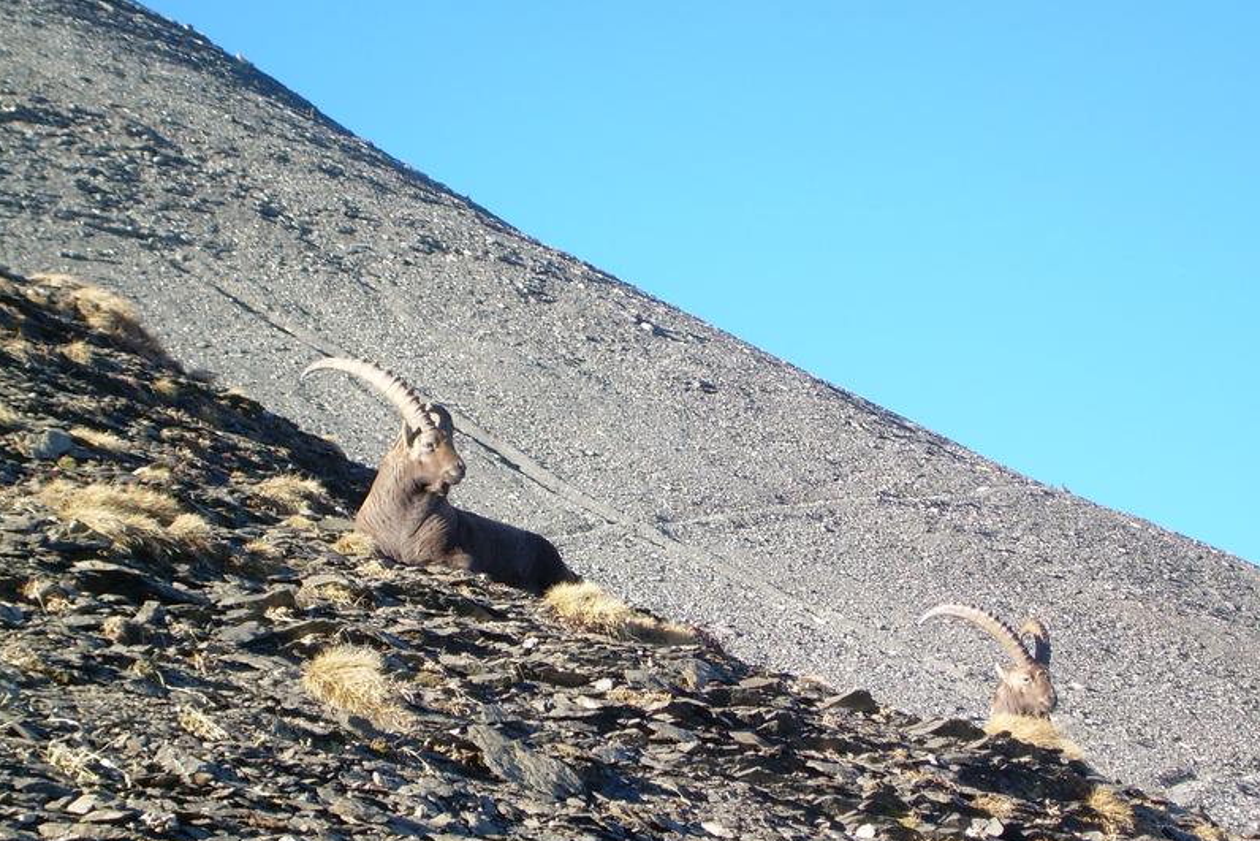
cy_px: 423
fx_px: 4025
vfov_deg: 11.9
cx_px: 628
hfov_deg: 17.8
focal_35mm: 115
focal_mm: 18.9
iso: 50
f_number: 4.9
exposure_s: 1/136
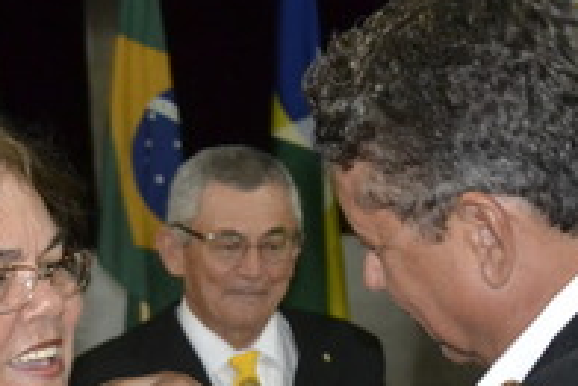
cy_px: 377
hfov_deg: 15.4
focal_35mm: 132
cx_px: 149
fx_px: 2125
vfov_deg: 10.3
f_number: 4.2
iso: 3200
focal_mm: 35
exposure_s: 1/60
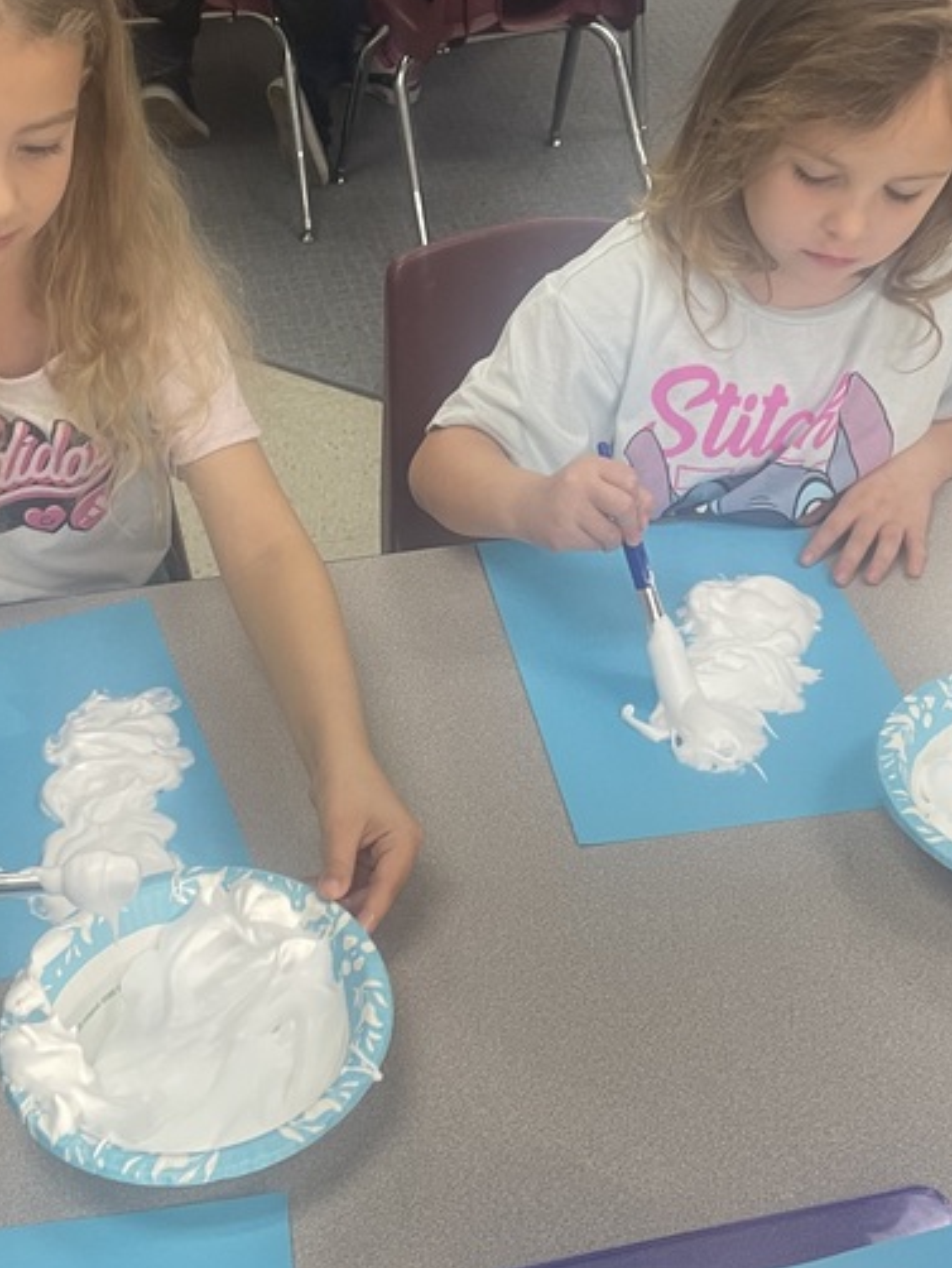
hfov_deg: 27.5
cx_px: 429
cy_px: 427
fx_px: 1942
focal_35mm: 53
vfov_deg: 35.8
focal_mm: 4.2
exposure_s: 1/60
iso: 100
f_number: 1.6
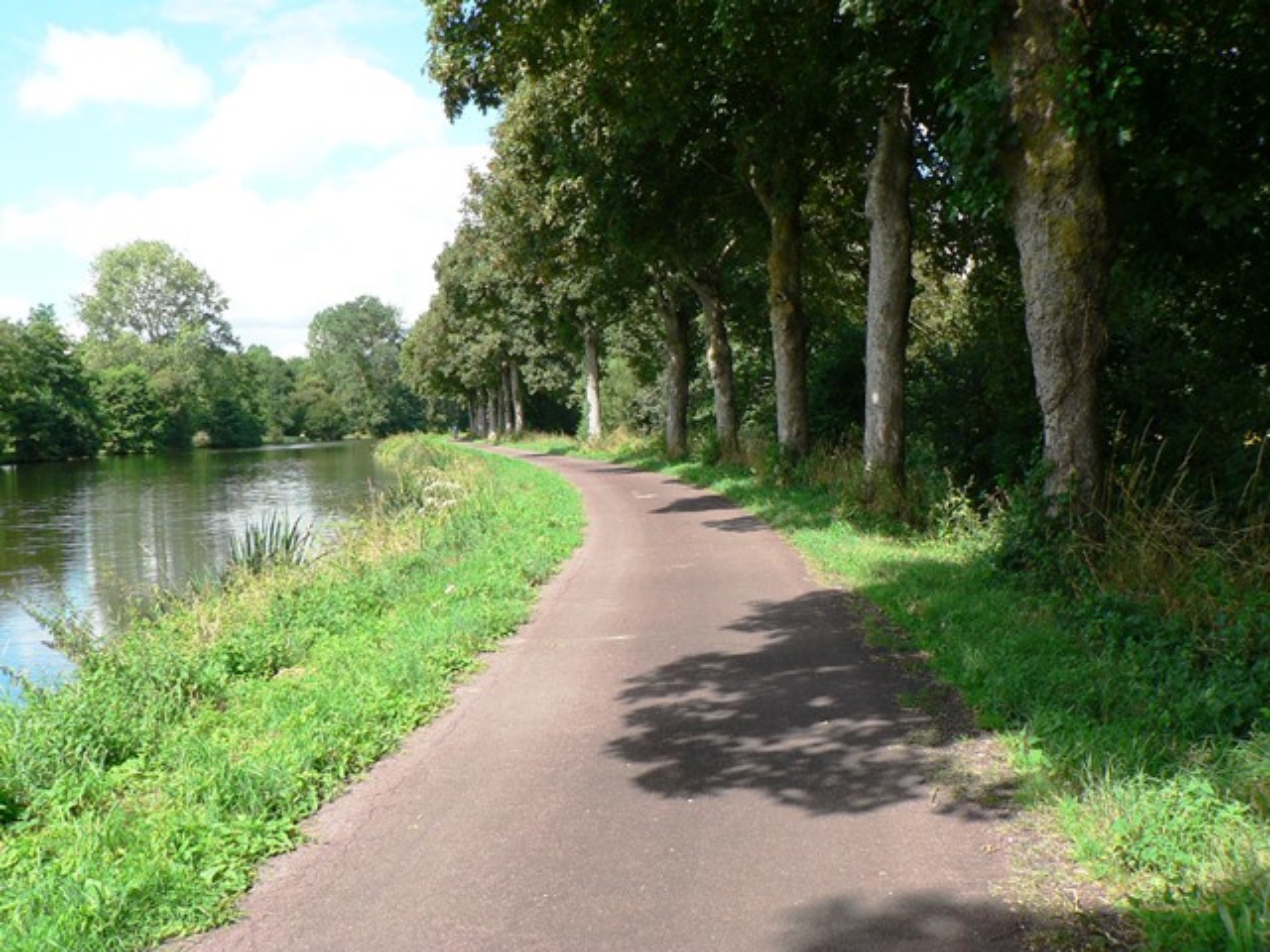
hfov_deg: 52.6
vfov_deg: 40.7
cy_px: 476
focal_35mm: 35
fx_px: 1284
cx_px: 635
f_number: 4
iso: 64
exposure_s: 1/250
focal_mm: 6
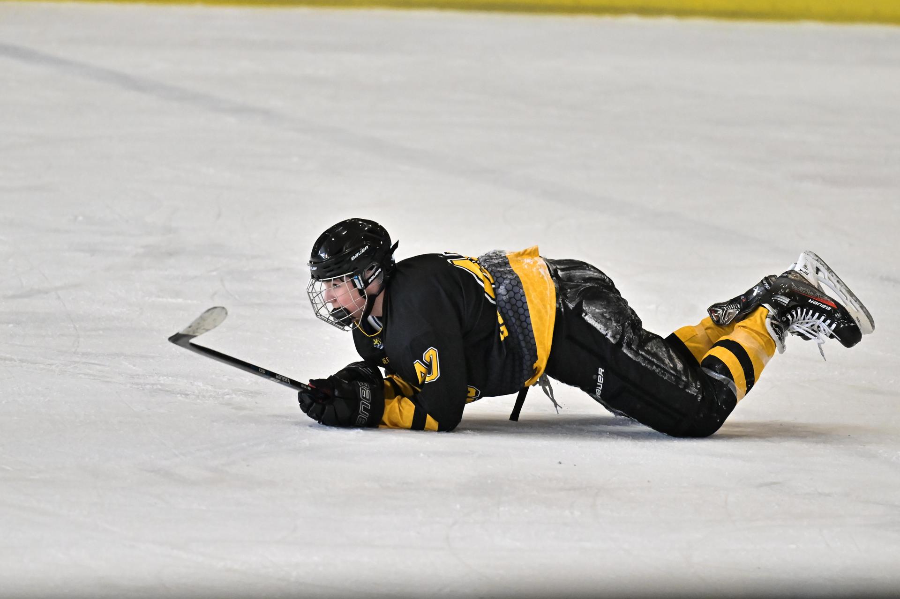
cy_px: 300
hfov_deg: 6.9
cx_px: 450
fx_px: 7498
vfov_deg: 4.6
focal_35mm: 300
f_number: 2.8
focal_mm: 200
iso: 3200
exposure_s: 1/1000
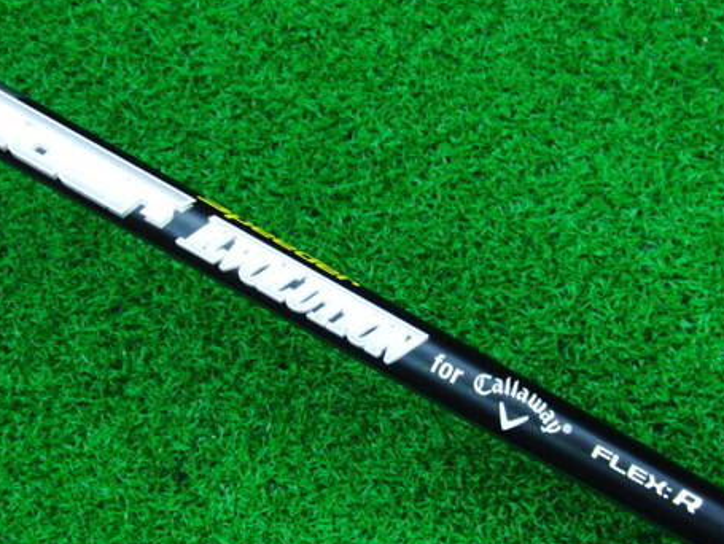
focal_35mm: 52
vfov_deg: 28.0
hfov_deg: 36.8
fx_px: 1088
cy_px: 309
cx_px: 352
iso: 400
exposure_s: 1/30
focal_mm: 6.42
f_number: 3.6
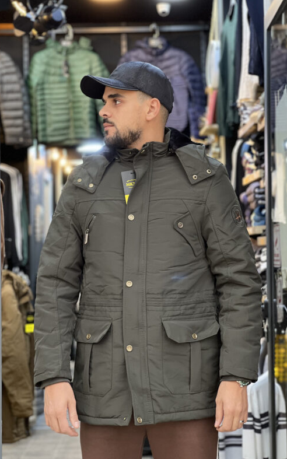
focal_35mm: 83
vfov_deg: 24.9
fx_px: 1039
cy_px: 233
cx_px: 139
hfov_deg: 15.7
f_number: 2.8
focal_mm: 9
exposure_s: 1/100
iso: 250
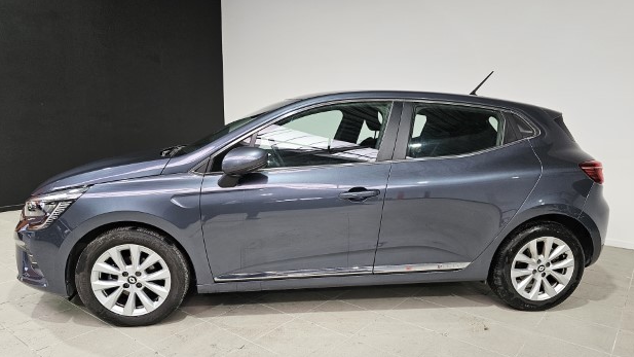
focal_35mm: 26
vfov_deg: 44.1
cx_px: 310
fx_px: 437
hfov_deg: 71.9
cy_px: 221
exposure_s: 1/190
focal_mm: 6.3
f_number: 1.7
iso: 200
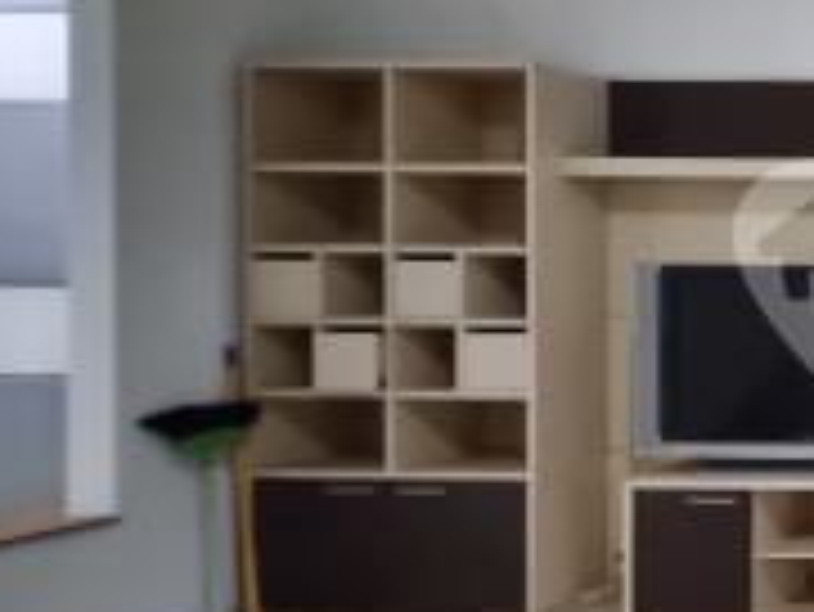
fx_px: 1035
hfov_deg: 26.7
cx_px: 1284
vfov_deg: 32.9
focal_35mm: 44
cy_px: 270
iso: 800
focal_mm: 1.74
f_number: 2.2
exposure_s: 1/25
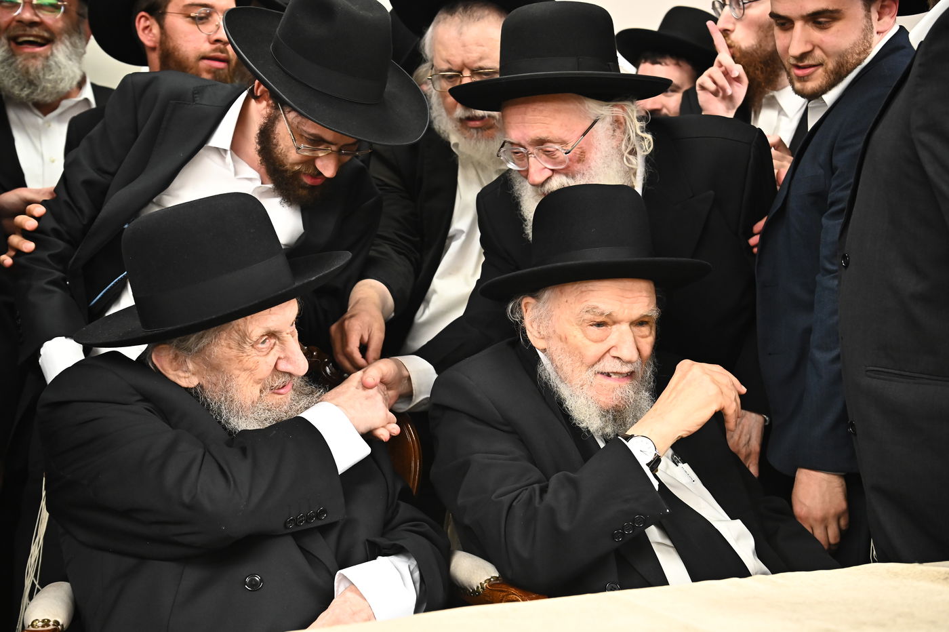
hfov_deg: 42.8
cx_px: 474
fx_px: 1212
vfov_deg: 29.2
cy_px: 316
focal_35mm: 46
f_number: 4.5
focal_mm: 46
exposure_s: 1/200
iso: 3200
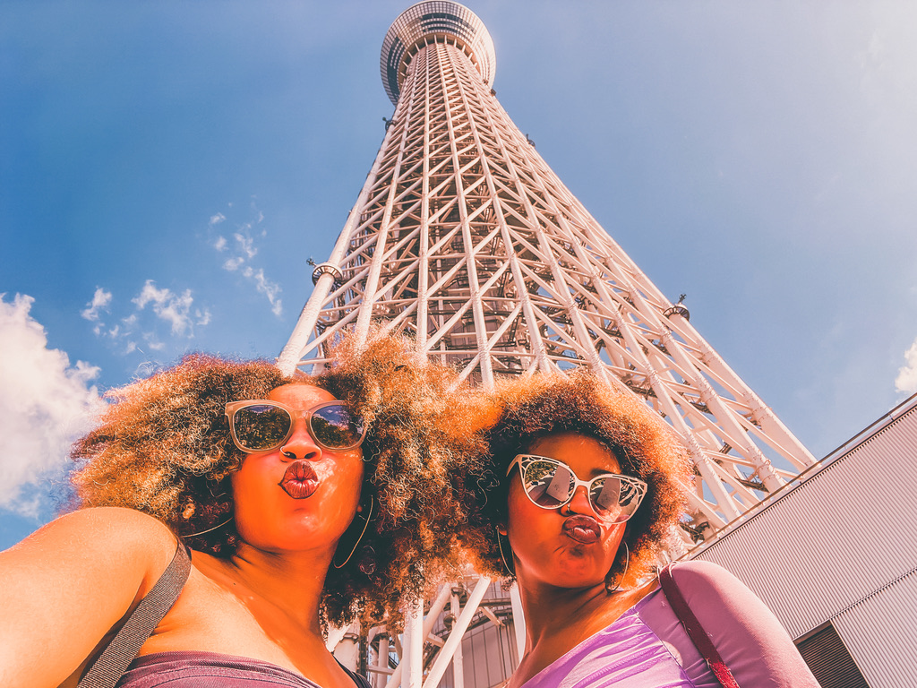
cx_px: 458
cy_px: 344
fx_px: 609
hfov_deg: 73.9
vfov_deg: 58.9
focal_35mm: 23
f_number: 2.2
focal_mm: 2.71
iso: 25
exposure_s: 1/470
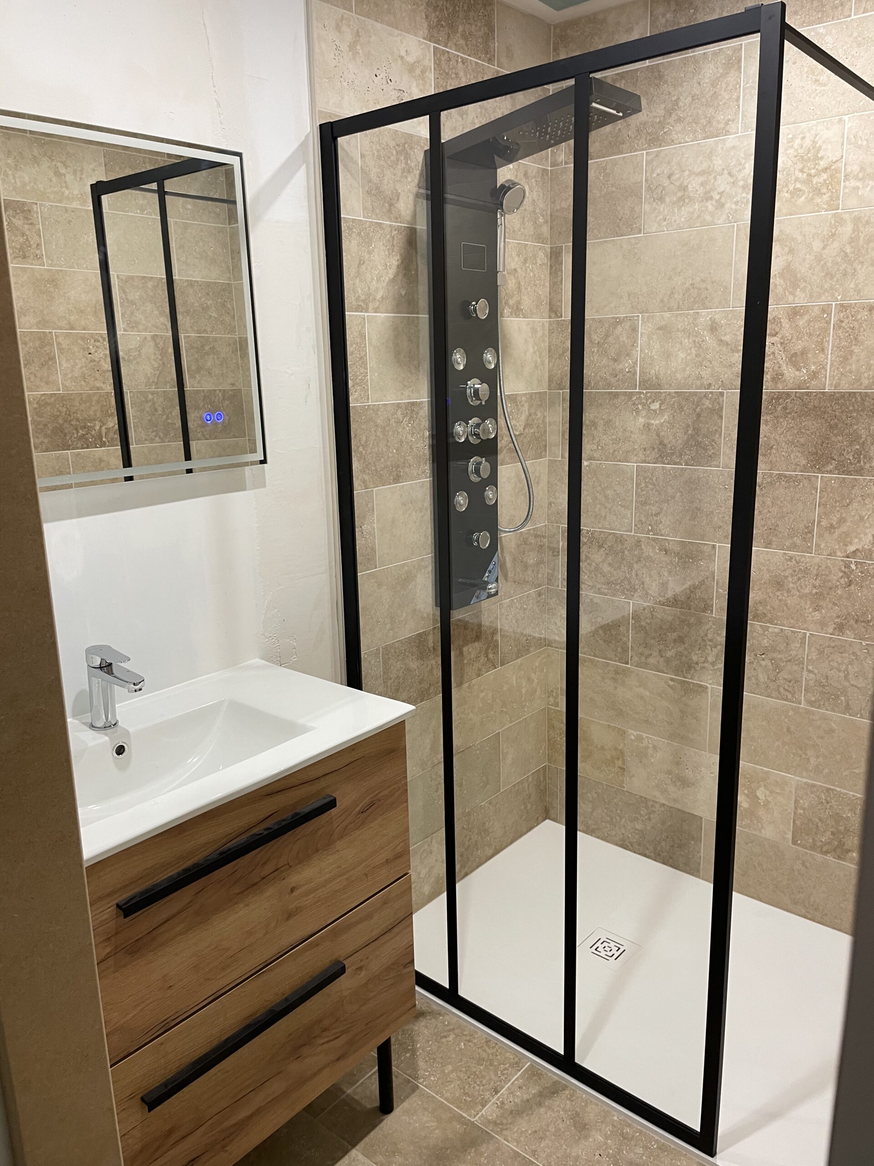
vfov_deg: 67.3
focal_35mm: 26
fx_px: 875
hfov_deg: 53.1
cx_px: 437
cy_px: 583
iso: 100
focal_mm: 4.2
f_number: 1.6
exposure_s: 1/50
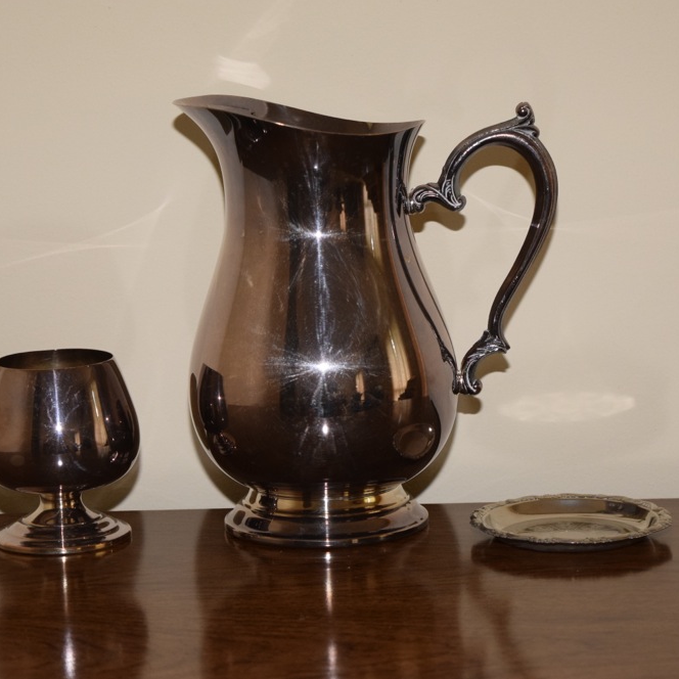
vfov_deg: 16.5
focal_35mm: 106
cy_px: 340
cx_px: 326
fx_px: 2344
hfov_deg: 16.5
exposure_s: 1/60
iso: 1100
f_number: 5.6
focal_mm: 55
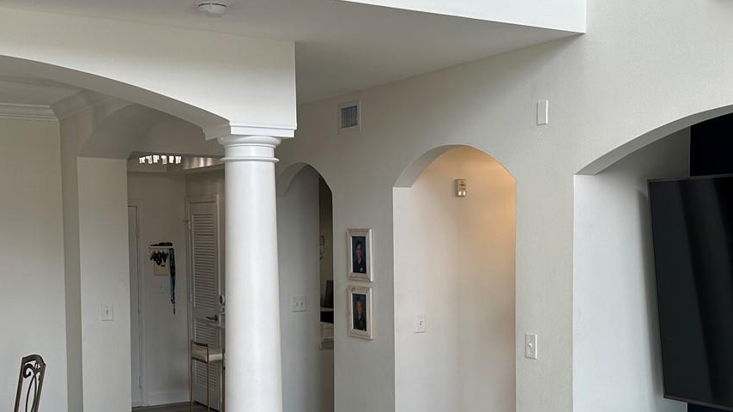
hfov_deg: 42.0
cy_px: 287
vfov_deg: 24.3
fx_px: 952
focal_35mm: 49
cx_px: 407
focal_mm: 6.86
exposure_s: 1/156
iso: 64
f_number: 1.78
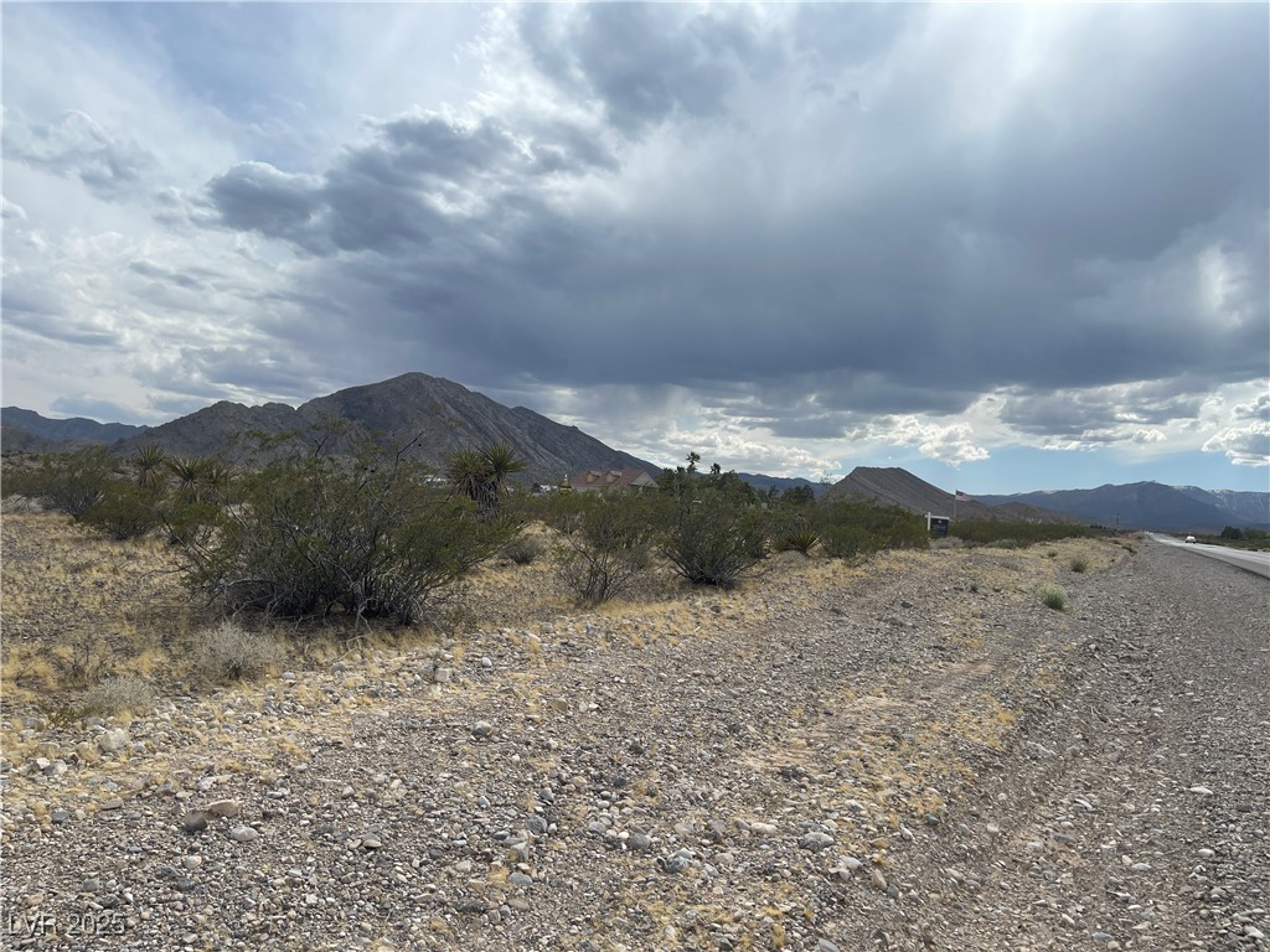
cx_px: 635
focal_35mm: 25
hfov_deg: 69.4
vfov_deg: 54.9
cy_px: 476
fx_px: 917
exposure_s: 1/6579
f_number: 1.6
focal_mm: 5.1
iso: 32
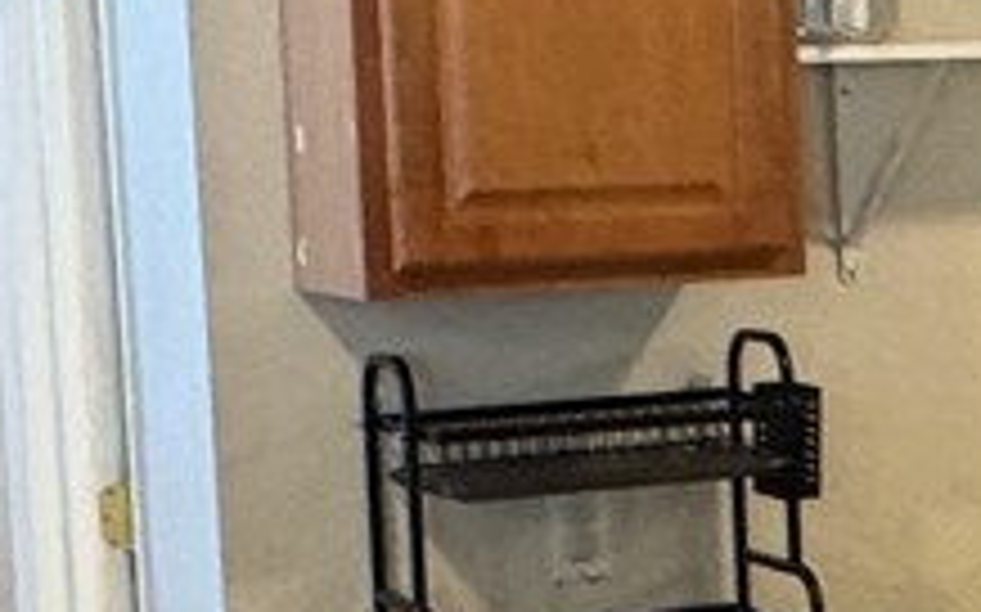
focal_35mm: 109
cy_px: 338
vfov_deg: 12.0
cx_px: 1476
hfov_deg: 17.2
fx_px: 2913
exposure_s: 1/60
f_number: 2.2
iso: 500
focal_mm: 2.22
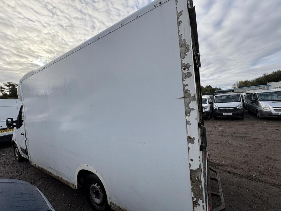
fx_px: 114
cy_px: 106
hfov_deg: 102.1
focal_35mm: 14
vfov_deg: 85.7
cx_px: 140
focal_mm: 2.22
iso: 40
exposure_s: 1/756
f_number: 2.2
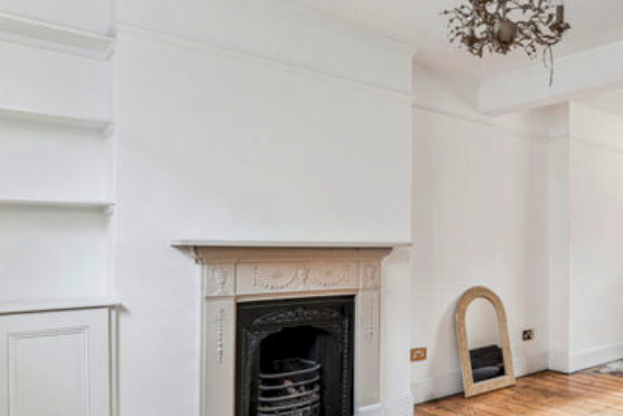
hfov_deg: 60.2
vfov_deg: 46.0
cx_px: 498
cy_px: 259
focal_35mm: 28
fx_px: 485
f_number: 11
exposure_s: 1/13
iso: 400
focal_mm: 16
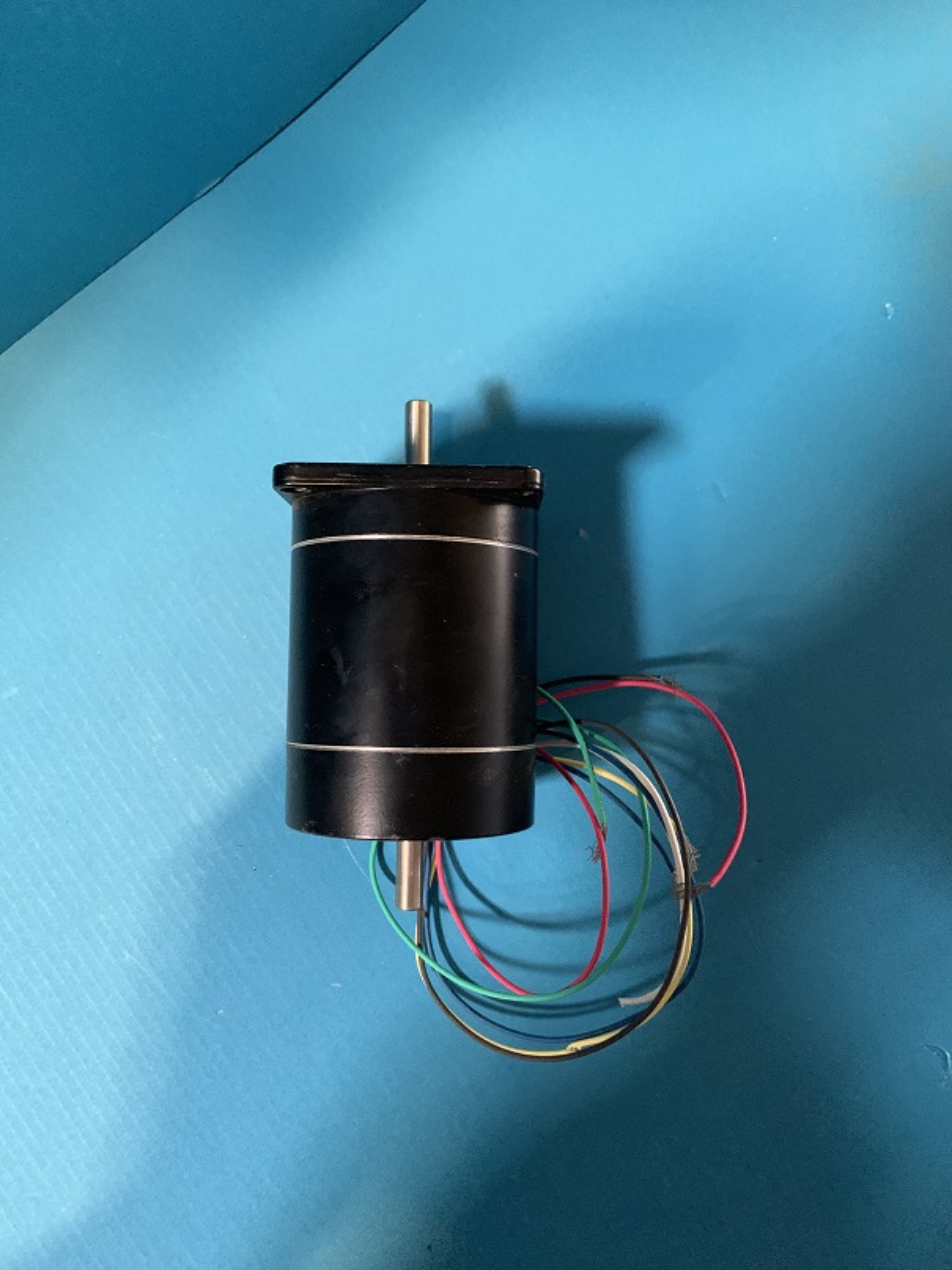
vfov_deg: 67.3
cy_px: 635
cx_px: 476
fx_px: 954
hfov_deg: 53.1
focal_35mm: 26
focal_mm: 4.25
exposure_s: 1/34
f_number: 1.8
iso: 400
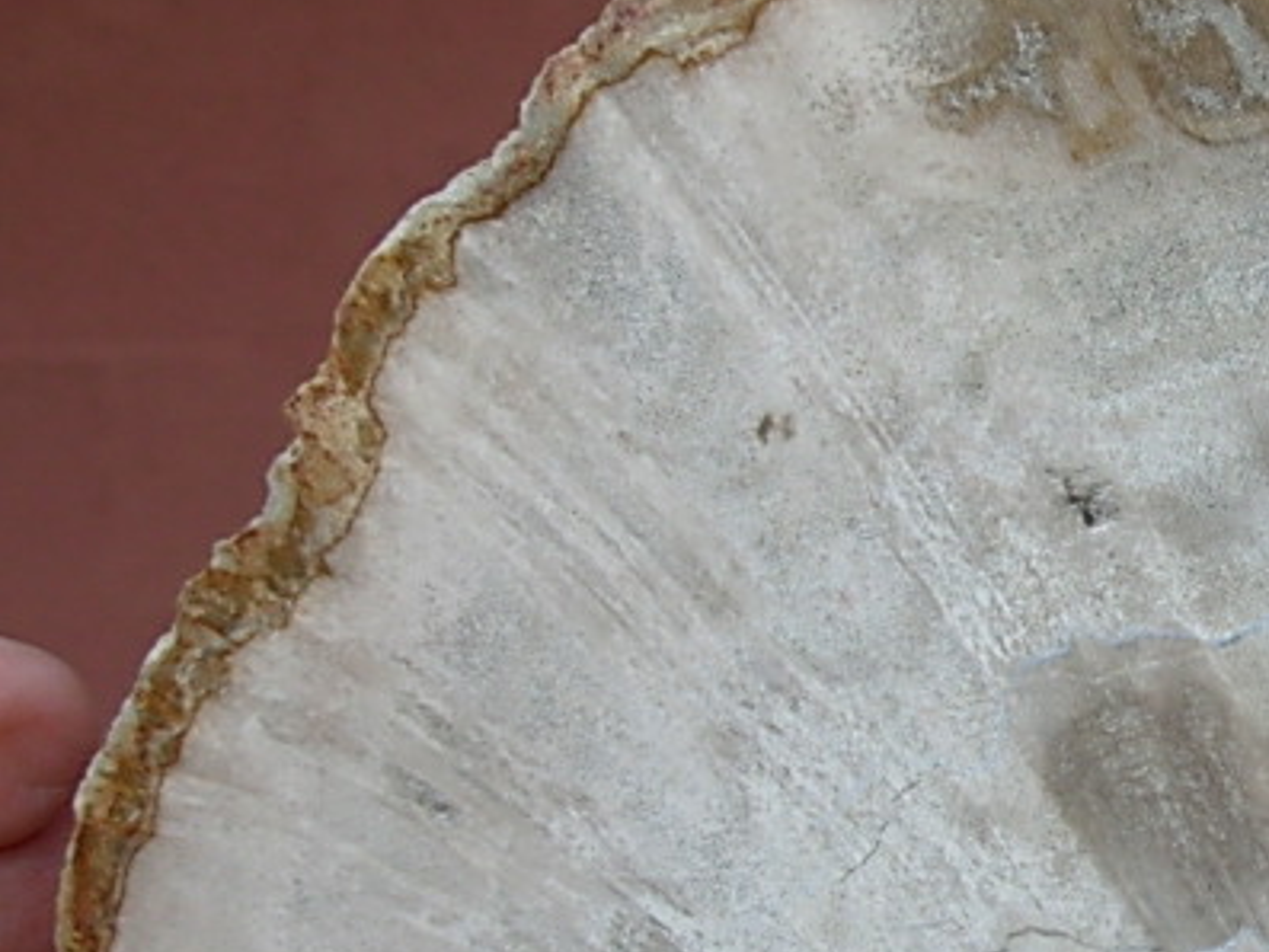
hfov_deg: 18.9
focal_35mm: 98
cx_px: 1531
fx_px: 3594
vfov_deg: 15.1
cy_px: 613
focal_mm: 6.3
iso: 50
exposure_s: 1/304
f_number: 2.9
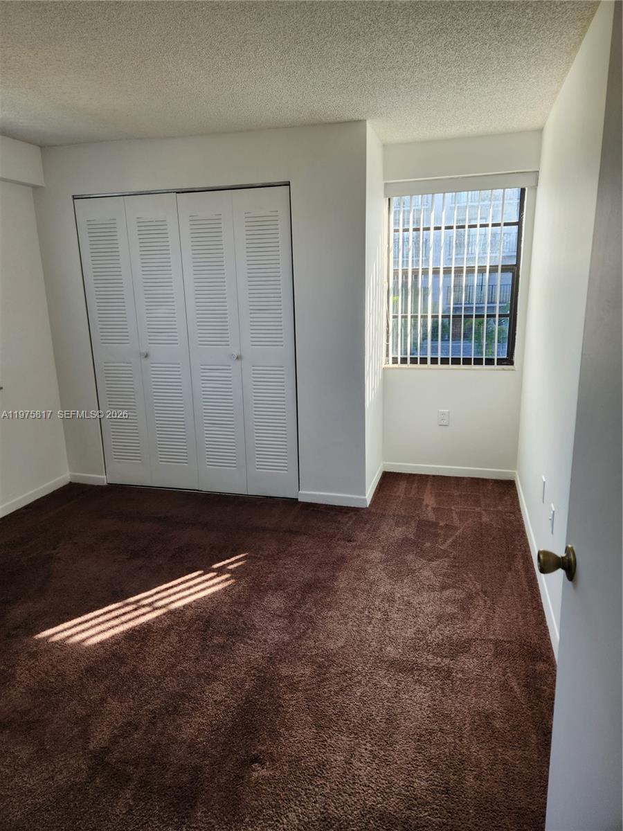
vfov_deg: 73.9
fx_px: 552
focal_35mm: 23
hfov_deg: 58.9
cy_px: 416
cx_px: 312
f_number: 1.8
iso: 40
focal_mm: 5.4
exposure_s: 1/180
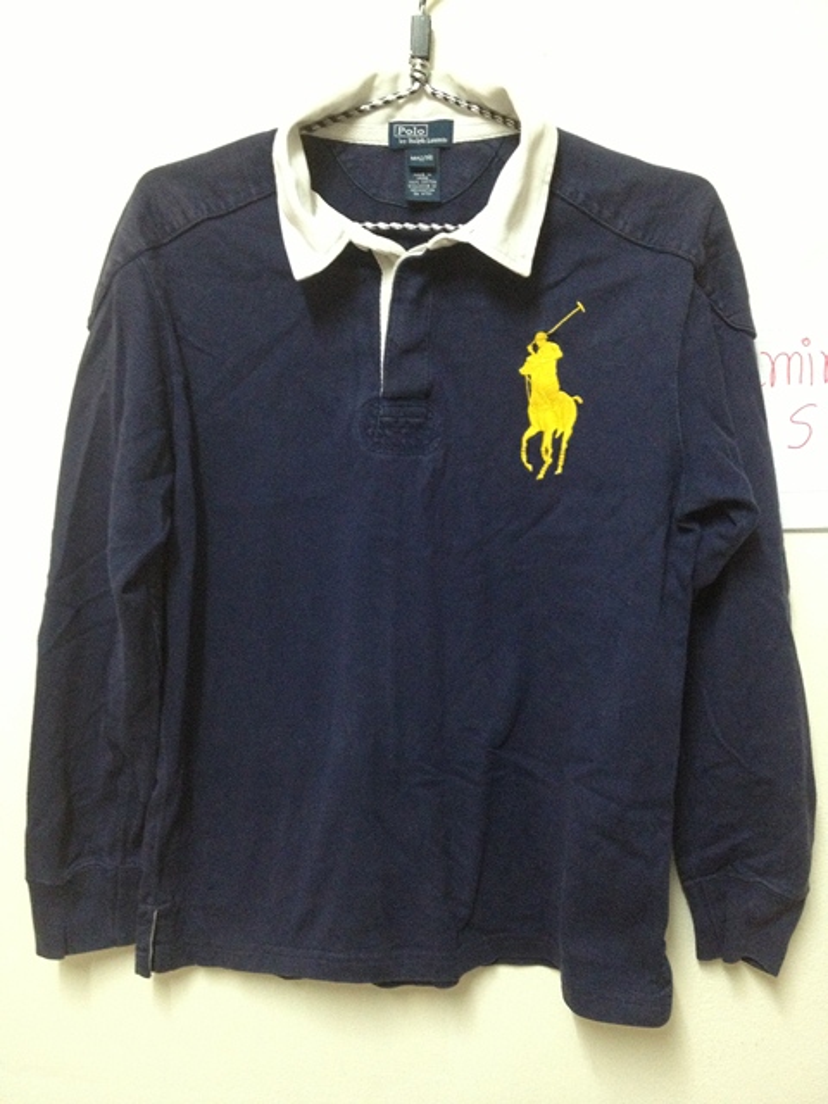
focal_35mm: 35
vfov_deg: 52.6
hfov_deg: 40.7
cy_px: 552
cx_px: 414
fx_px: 1116
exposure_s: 1/20
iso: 400
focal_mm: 4.28
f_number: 2.4
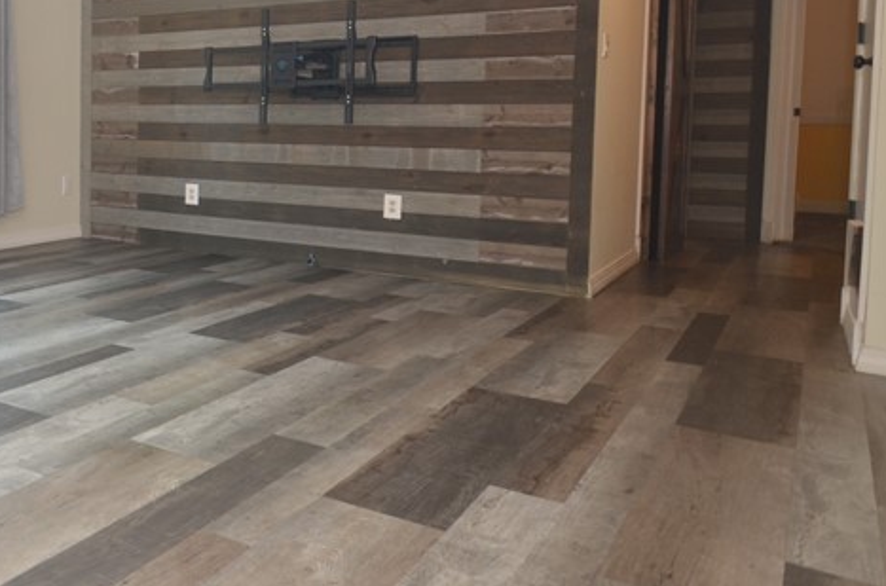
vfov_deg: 36.6
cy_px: 132
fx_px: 859
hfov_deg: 43.3
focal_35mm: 35
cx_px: -71
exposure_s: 1/60
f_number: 4
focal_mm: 10
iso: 200
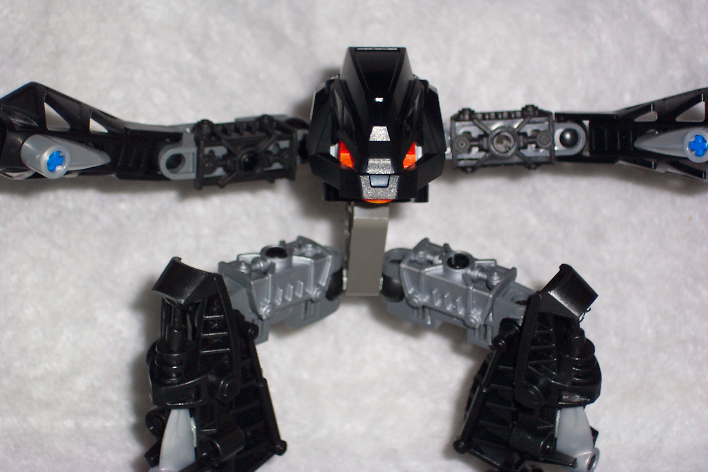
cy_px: 236
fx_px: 2242
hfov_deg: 17.9
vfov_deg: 12.0
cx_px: 354
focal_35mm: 114
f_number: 4.8
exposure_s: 1/90
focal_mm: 24
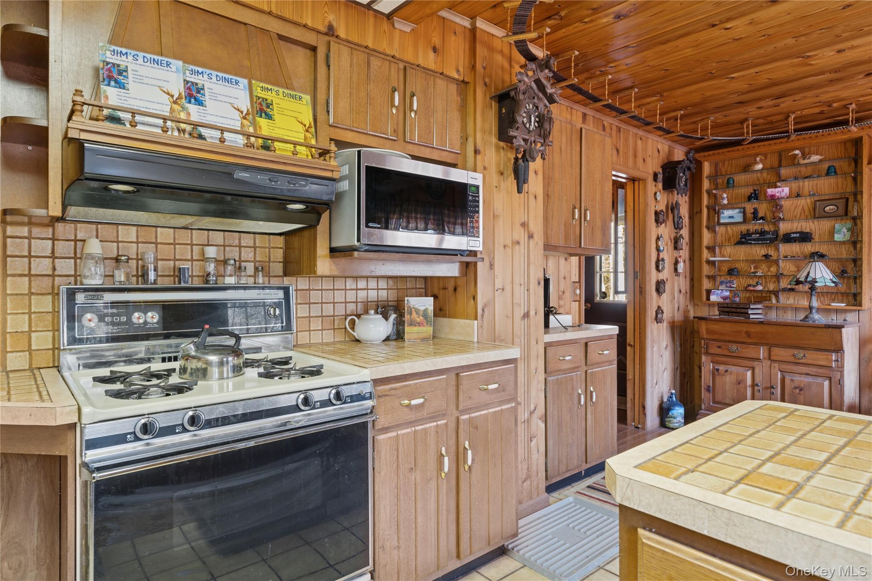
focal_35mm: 19
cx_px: 436
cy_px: 290
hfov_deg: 86.9
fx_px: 460
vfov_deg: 64.5
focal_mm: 19
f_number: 8
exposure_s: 1/2.5
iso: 200
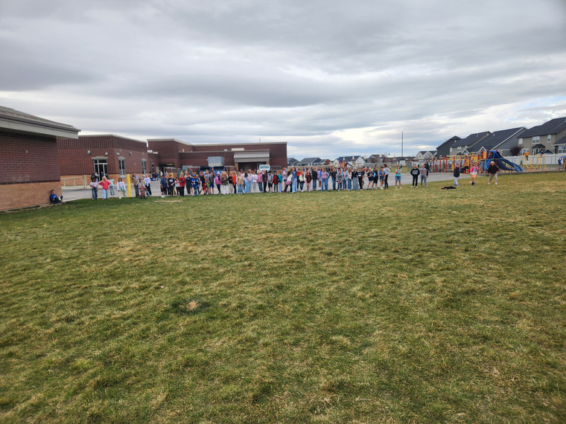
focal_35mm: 23
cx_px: 283
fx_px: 376
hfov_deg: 73.9
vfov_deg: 58.9
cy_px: 212
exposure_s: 1/629
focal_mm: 5.4
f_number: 1.8
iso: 20
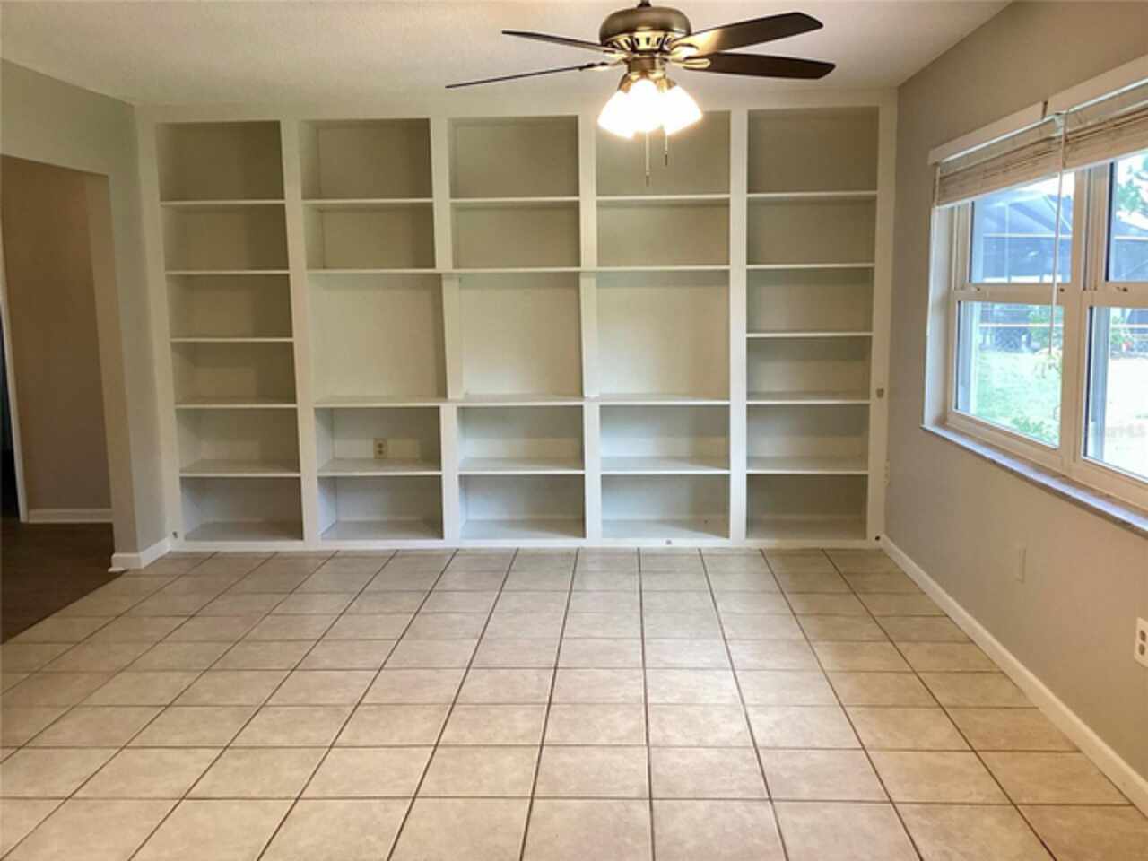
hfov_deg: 58.4
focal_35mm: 31
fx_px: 1028
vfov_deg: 45.4
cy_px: 430
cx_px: 574
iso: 100
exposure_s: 1/60
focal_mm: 3.3
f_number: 2.4
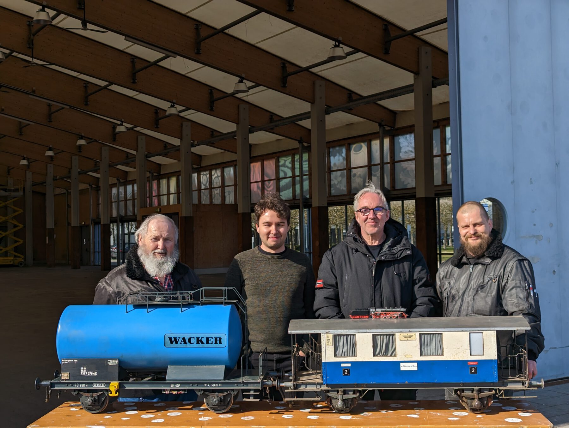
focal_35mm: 48
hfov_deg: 39.6
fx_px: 790
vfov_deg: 30.3
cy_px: 214
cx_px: 284
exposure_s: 1/2451
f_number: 1.85
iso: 51
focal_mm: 6.81
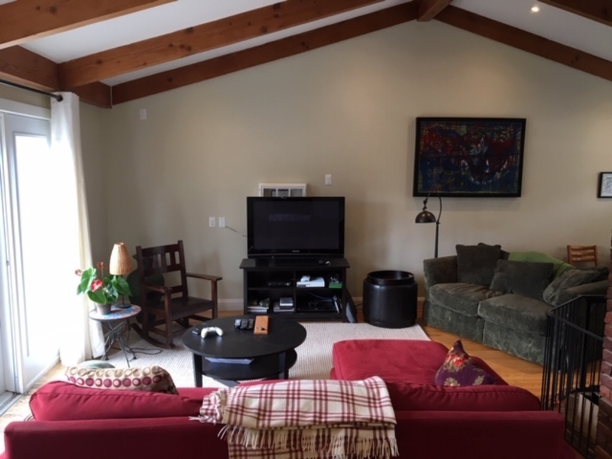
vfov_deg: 48.2
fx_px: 513
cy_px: 230
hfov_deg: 61.7
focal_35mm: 29
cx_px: 306
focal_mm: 4.15
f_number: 2.2
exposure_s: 1/30
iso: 50
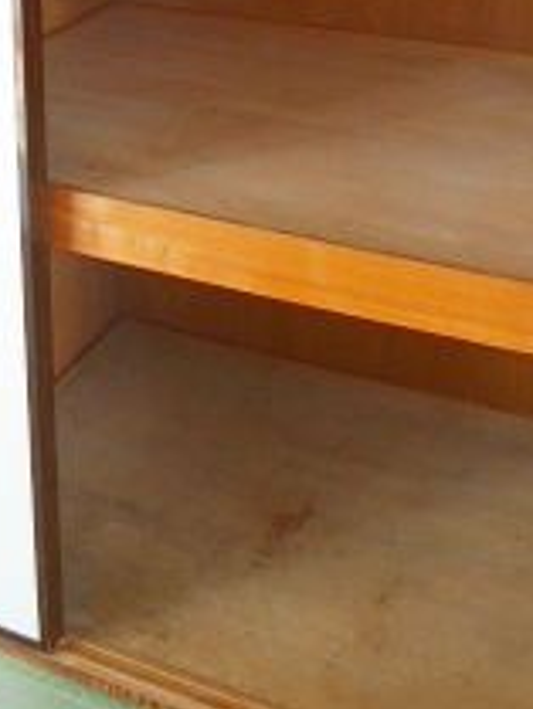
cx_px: 217
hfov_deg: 26.5
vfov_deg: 29.6
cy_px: -156
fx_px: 1128
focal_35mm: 55
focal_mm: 3.9
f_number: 2
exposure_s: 1/50
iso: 100
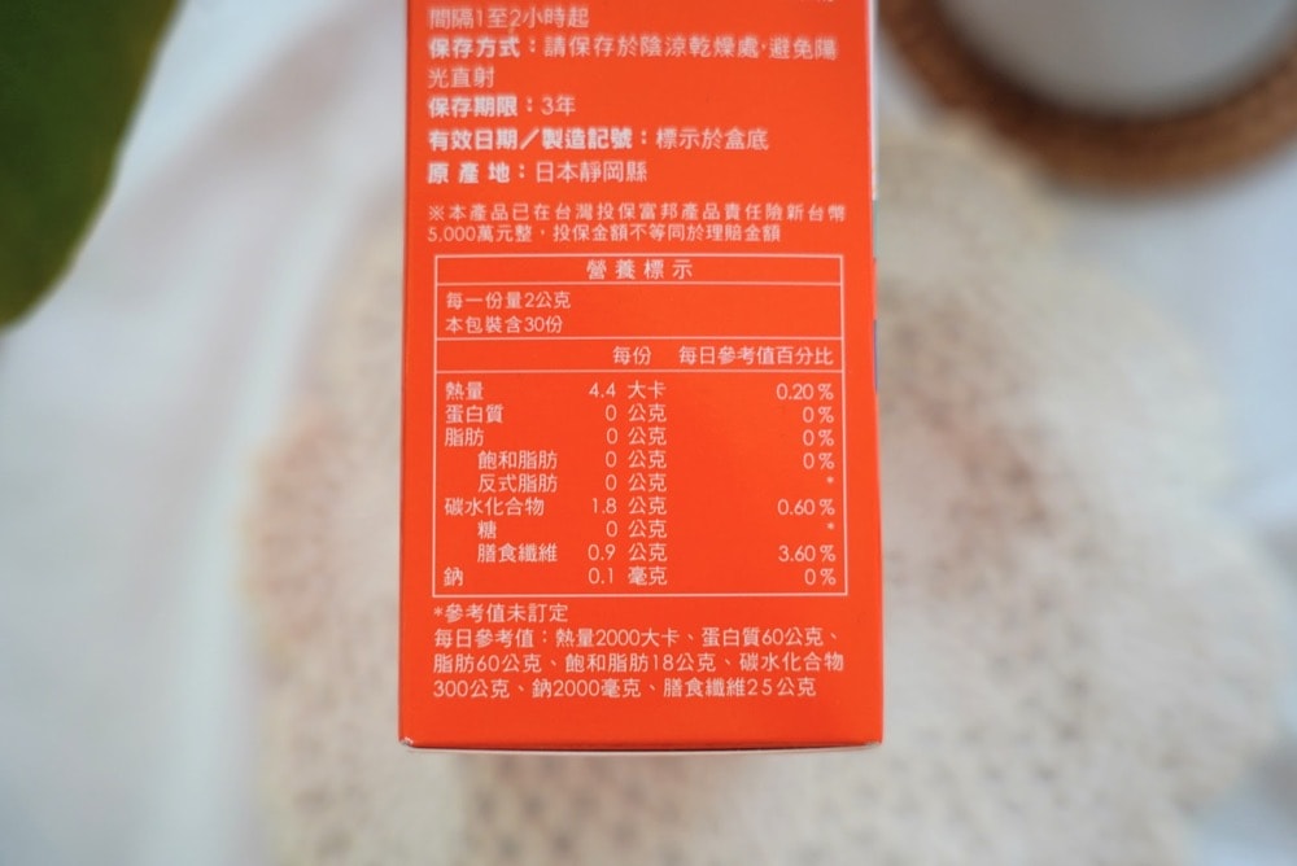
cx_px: 648
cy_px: 433
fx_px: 1874
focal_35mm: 52
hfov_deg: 38.2
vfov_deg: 26.0
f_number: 4
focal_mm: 52
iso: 640
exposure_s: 1/160
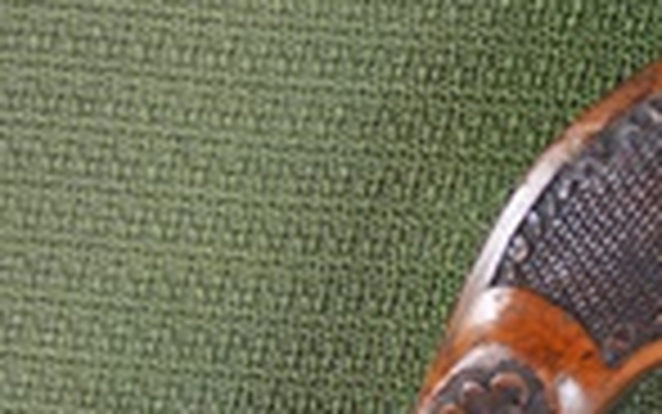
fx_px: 3610
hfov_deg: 10.1
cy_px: 567
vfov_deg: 6.5
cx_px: 986
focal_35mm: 200
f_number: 4.8
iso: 450
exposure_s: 1/60
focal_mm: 32
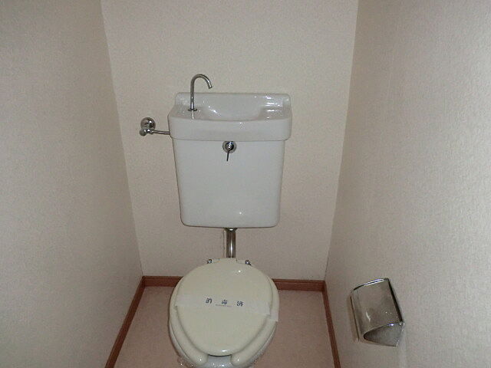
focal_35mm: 27
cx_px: 246
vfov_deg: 51.4
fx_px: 383
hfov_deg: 65.3
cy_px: 184
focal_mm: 4.9
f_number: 3.2
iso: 400
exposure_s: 1/15
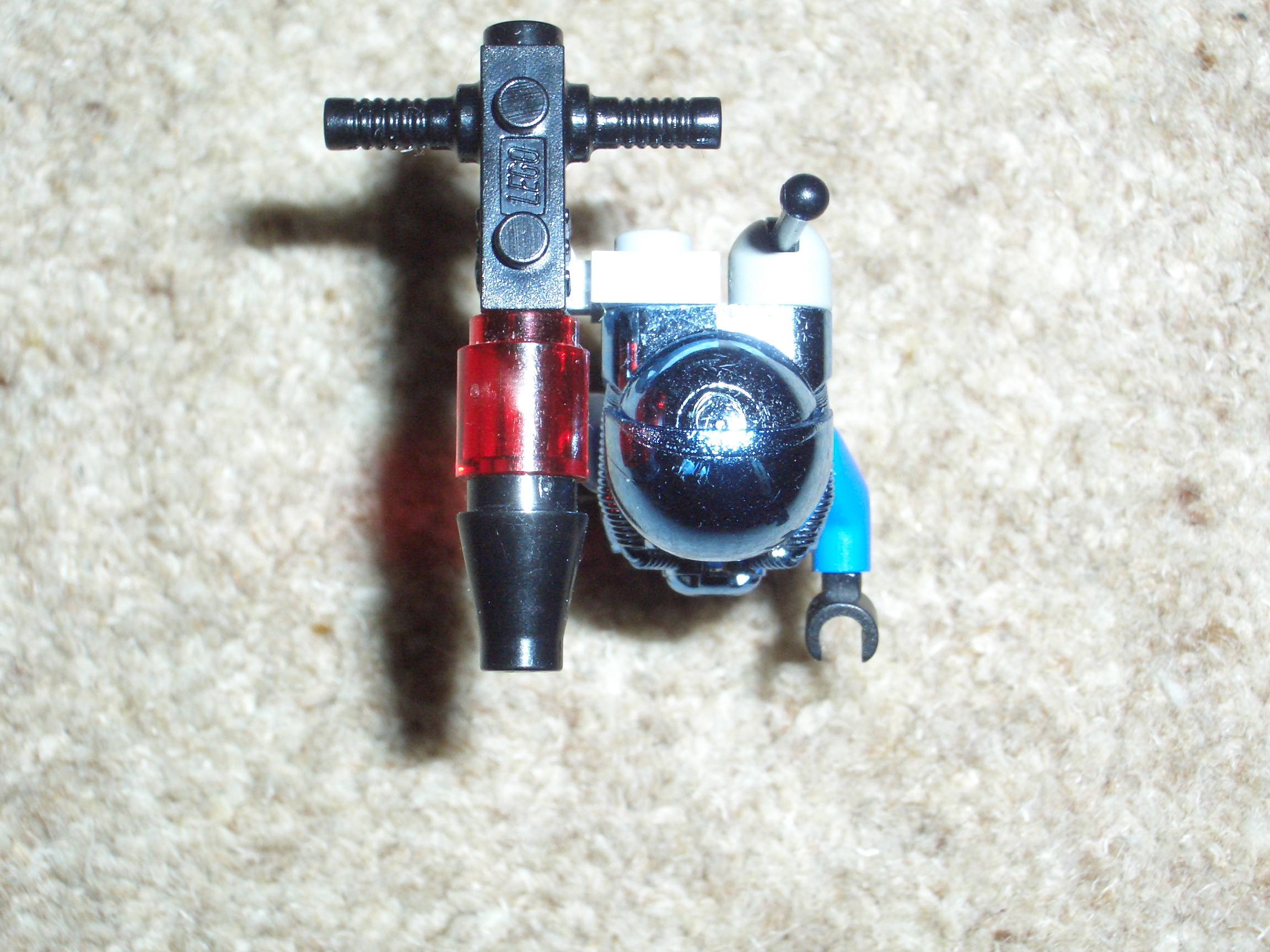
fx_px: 2275
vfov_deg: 23.7
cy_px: 476
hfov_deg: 31.2
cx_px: 635
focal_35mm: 62
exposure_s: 1/60
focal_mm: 10.2
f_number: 5.6
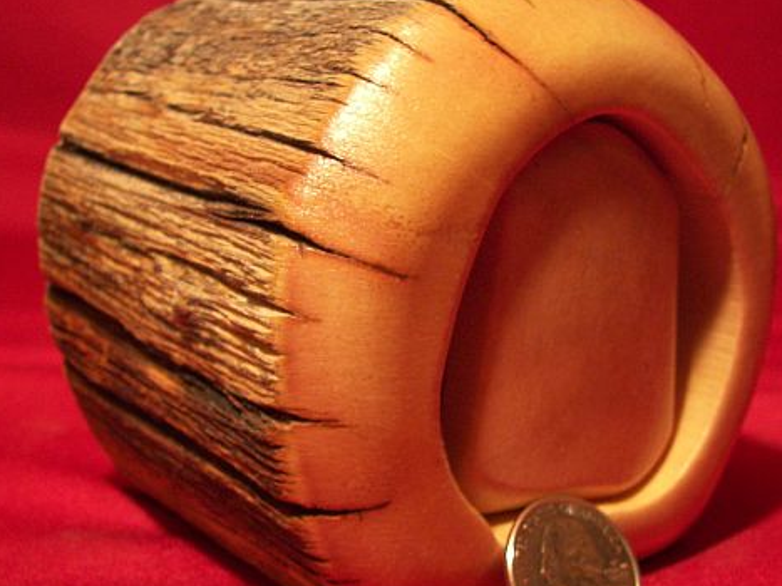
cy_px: 316
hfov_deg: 38.2
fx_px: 1129
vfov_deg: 29.1
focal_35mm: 50
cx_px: 415
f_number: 2.8
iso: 100
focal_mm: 6
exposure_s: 1/20
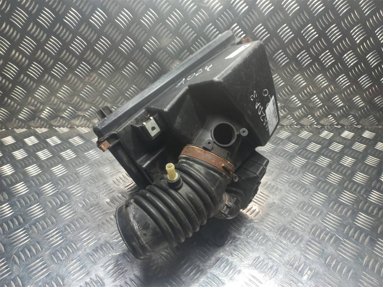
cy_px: 144
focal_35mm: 25
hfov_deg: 69.4
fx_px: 277
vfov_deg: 54.9
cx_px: 192
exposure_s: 1/50
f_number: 1.8
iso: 64
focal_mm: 4.6
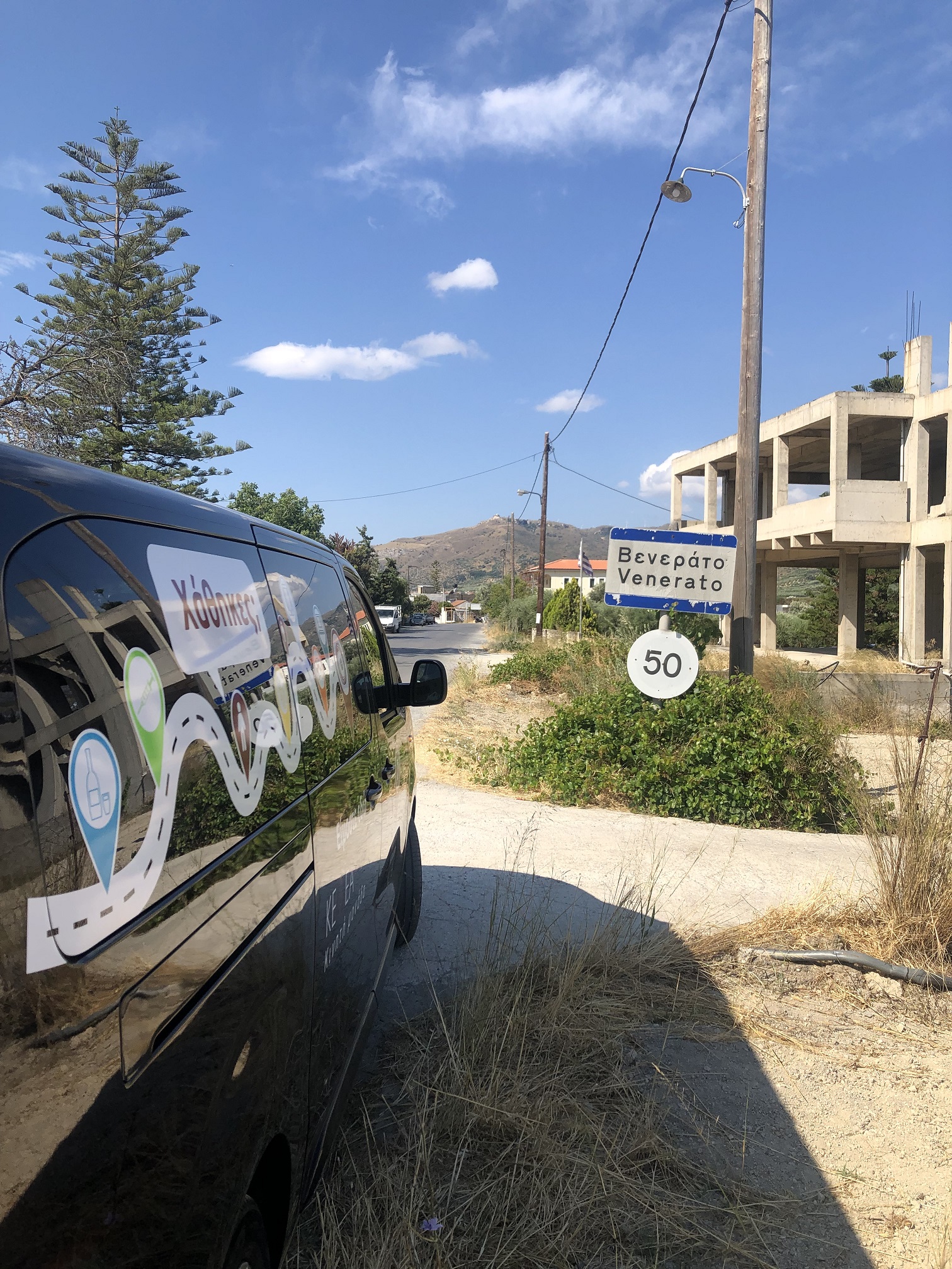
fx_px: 1027
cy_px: 634
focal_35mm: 28
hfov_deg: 49.7
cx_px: 476
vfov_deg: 63.4
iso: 20
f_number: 1.8
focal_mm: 4
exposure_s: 1/2088
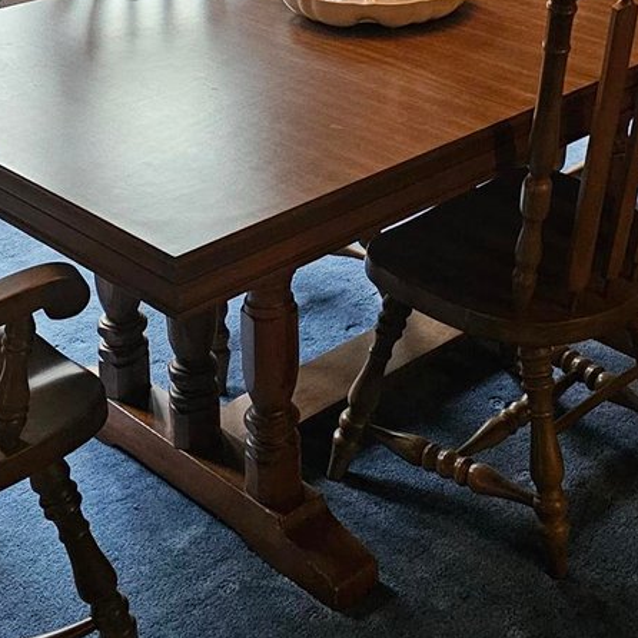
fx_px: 1439
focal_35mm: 69
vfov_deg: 23.3
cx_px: 494
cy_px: -79
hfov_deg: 24.7
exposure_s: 1/120
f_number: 1.7
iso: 800
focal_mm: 6.3
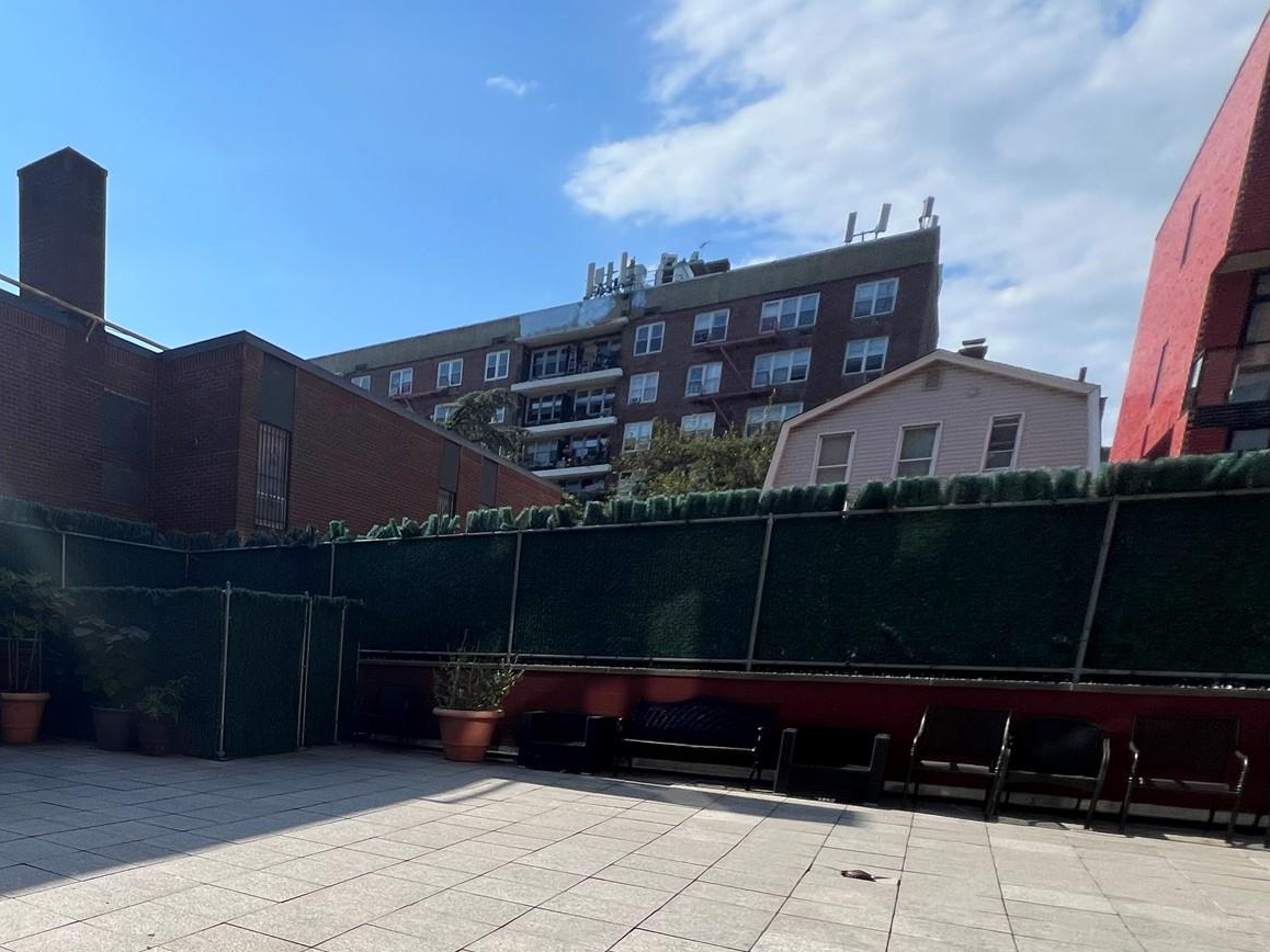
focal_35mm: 23
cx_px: 174
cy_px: 817
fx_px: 844
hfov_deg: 64.1
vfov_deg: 53.2
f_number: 1.8
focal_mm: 1.57
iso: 32
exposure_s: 1/2273
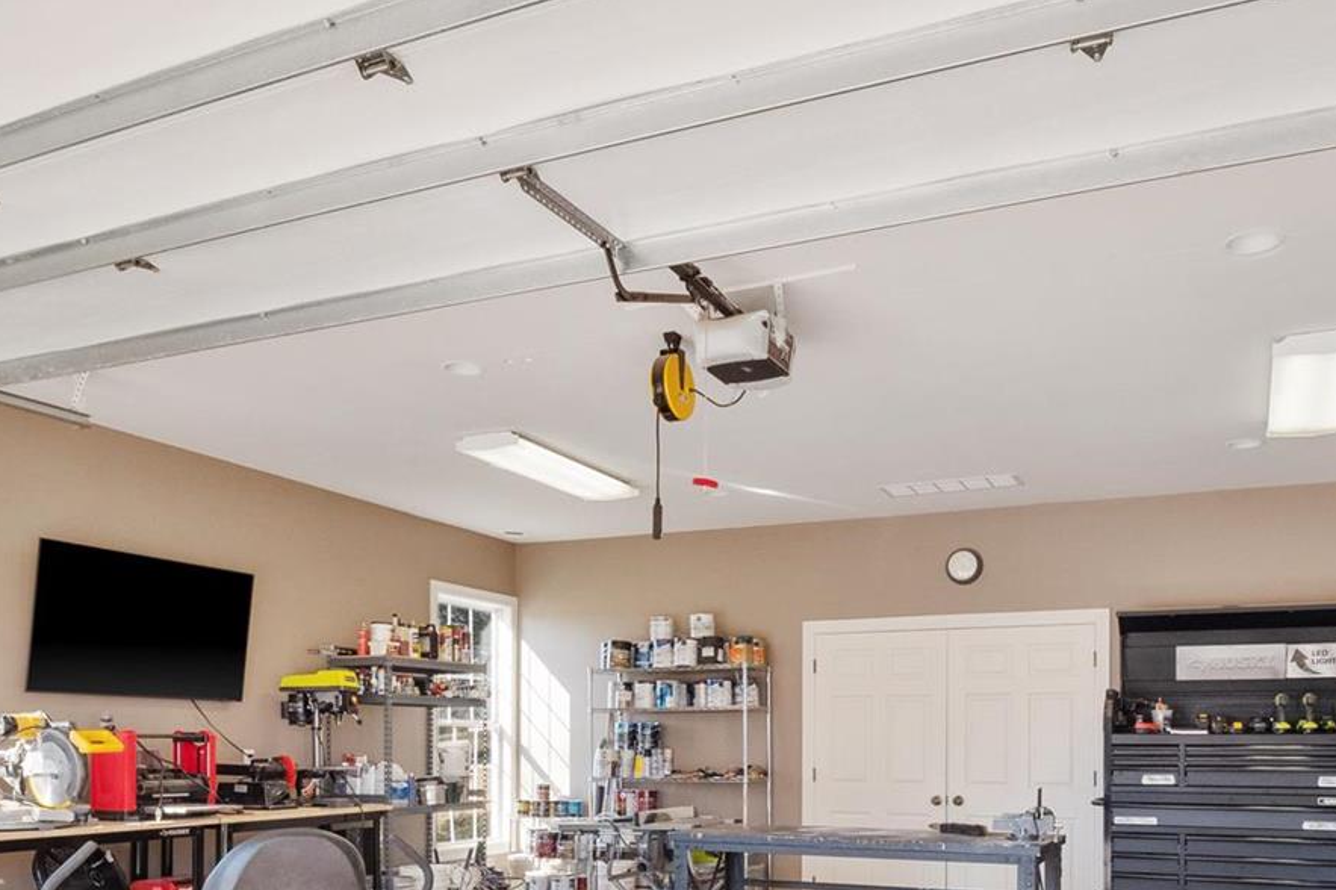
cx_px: 741
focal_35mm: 29
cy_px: 730
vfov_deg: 42.6
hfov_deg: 63.5
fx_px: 1076
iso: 400
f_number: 8
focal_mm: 8
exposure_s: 1/50
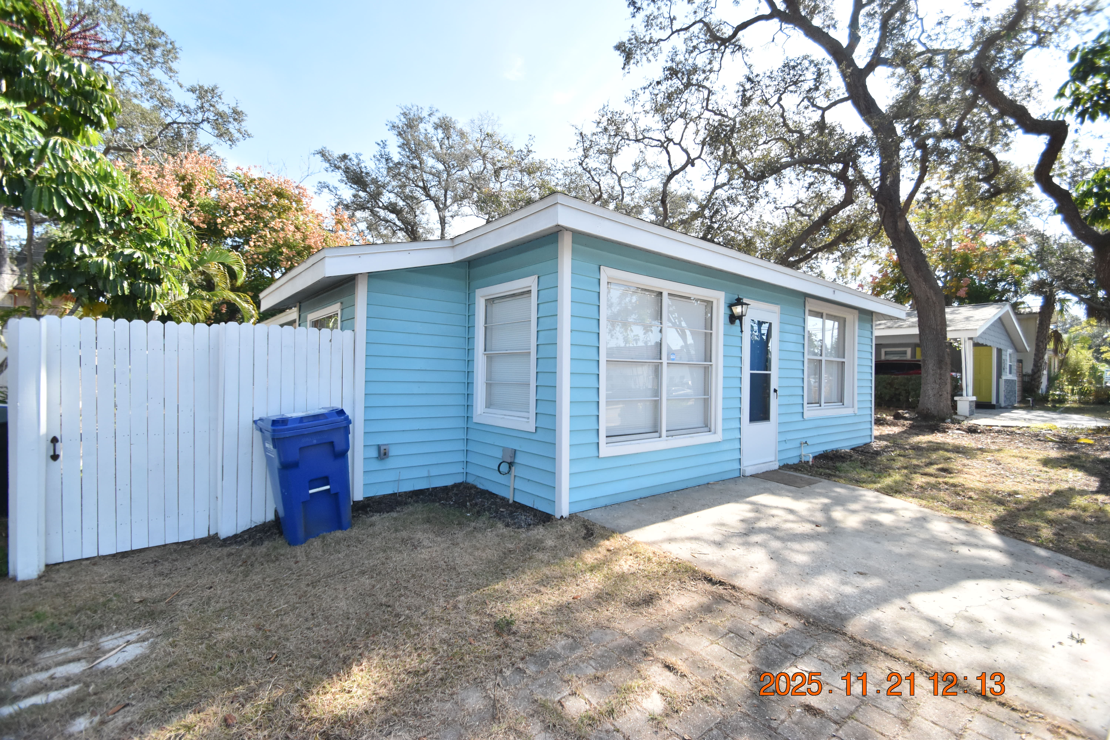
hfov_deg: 100.4
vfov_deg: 77.3
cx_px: 555
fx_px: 462
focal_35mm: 15
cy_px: 370
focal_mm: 10
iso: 800
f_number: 3.5
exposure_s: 1/2000
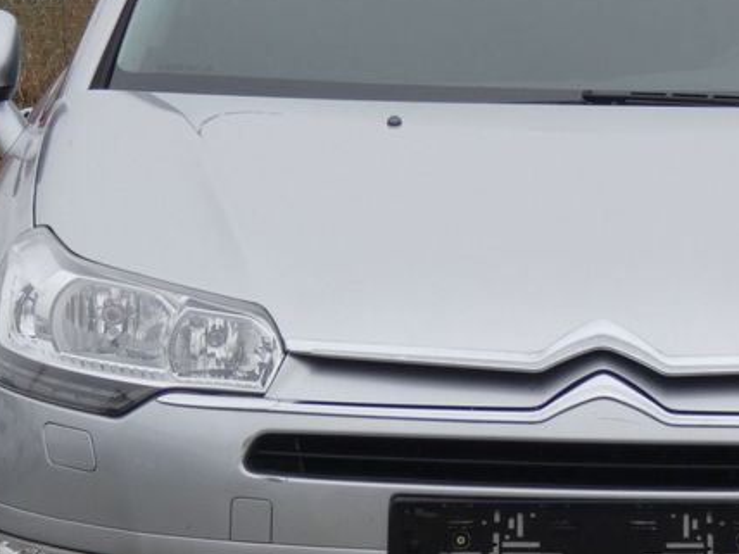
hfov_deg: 8.3
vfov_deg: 6.2
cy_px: 347
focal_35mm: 239
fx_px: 5102
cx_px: 528
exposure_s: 1/80
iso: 80
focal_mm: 17.9
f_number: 5
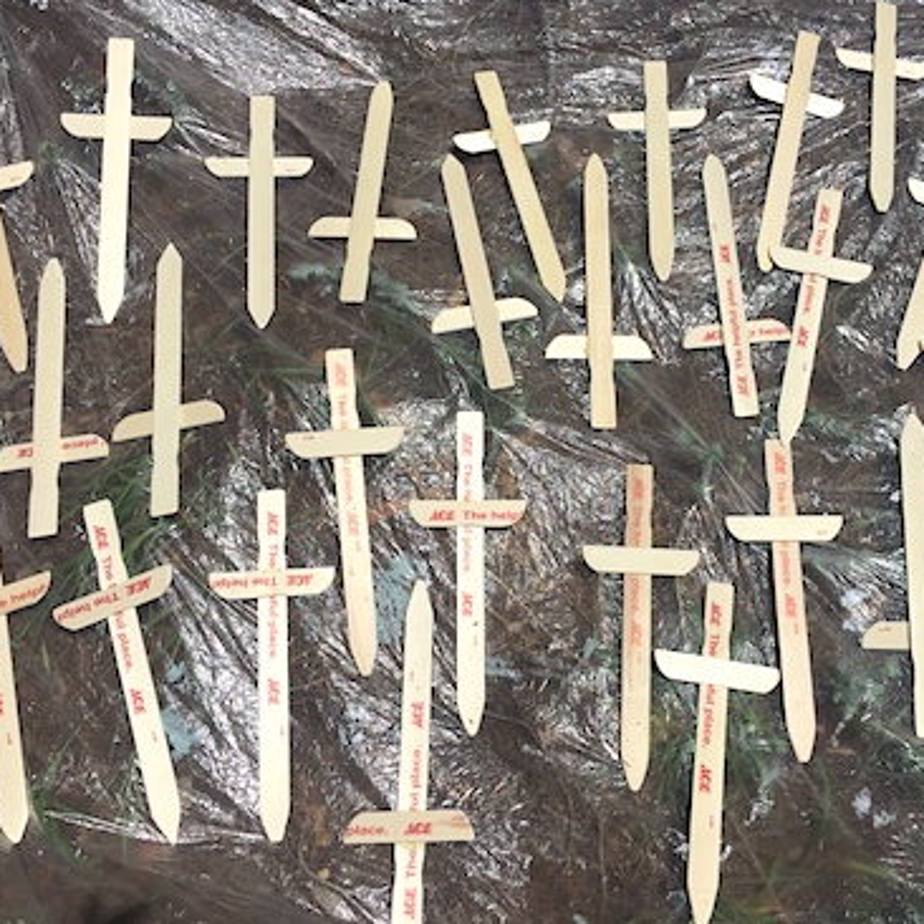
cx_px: 578
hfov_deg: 46.8
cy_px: 461
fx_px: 1057
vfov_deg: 47.2
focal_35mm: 35
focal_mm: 4.15
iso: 32
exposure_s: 1/9901
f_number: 2.2
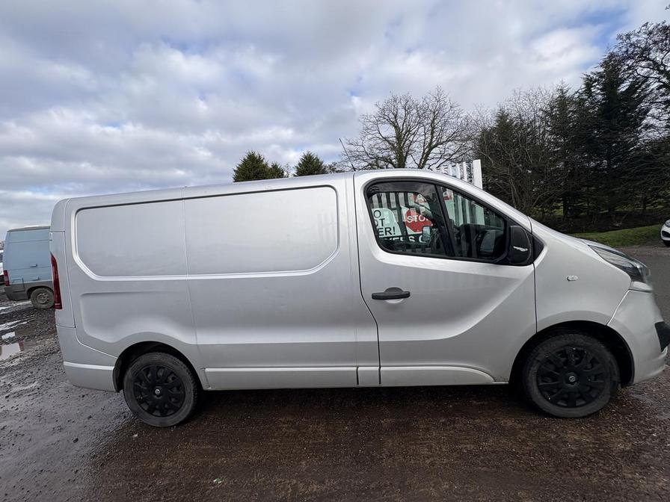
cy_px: 251
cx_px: 335
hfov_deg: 102.1
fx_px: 271
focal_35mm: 14
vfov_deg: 85.7
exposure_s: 1/1078
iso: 40
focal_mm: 2.22
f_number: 2.2
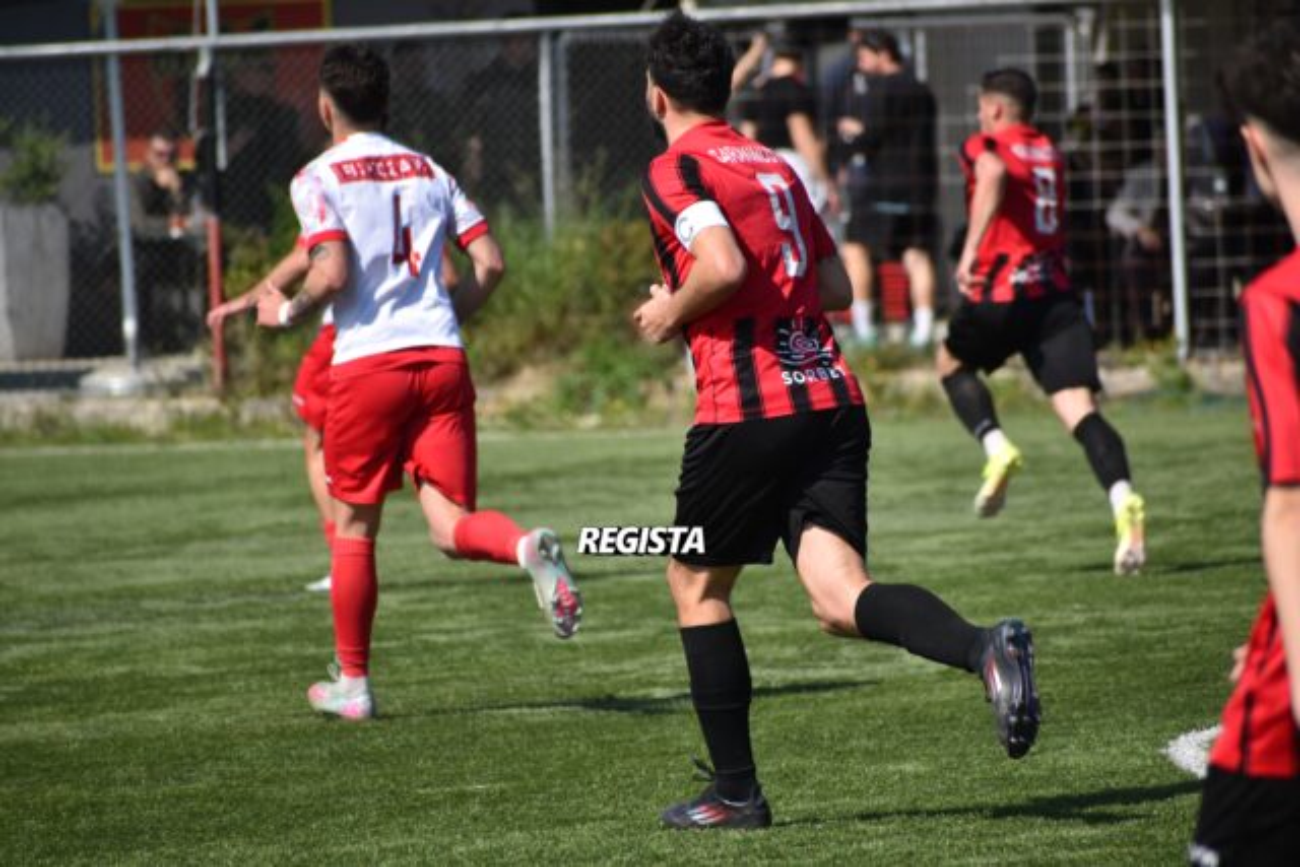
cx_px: 650
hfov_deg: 4.9
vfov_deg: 3.3
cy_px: 434
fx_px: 15169
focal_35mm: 420
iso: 400
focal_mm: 280
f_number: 7.1
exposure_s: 1/2000
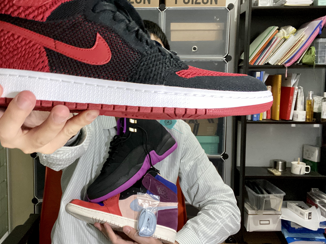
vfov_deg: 40.7
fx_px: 330
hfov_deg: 52.2
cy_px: 117
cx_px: 126
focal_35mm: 35
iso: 640
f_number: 2.2
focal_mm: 2.71
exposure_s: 1/25
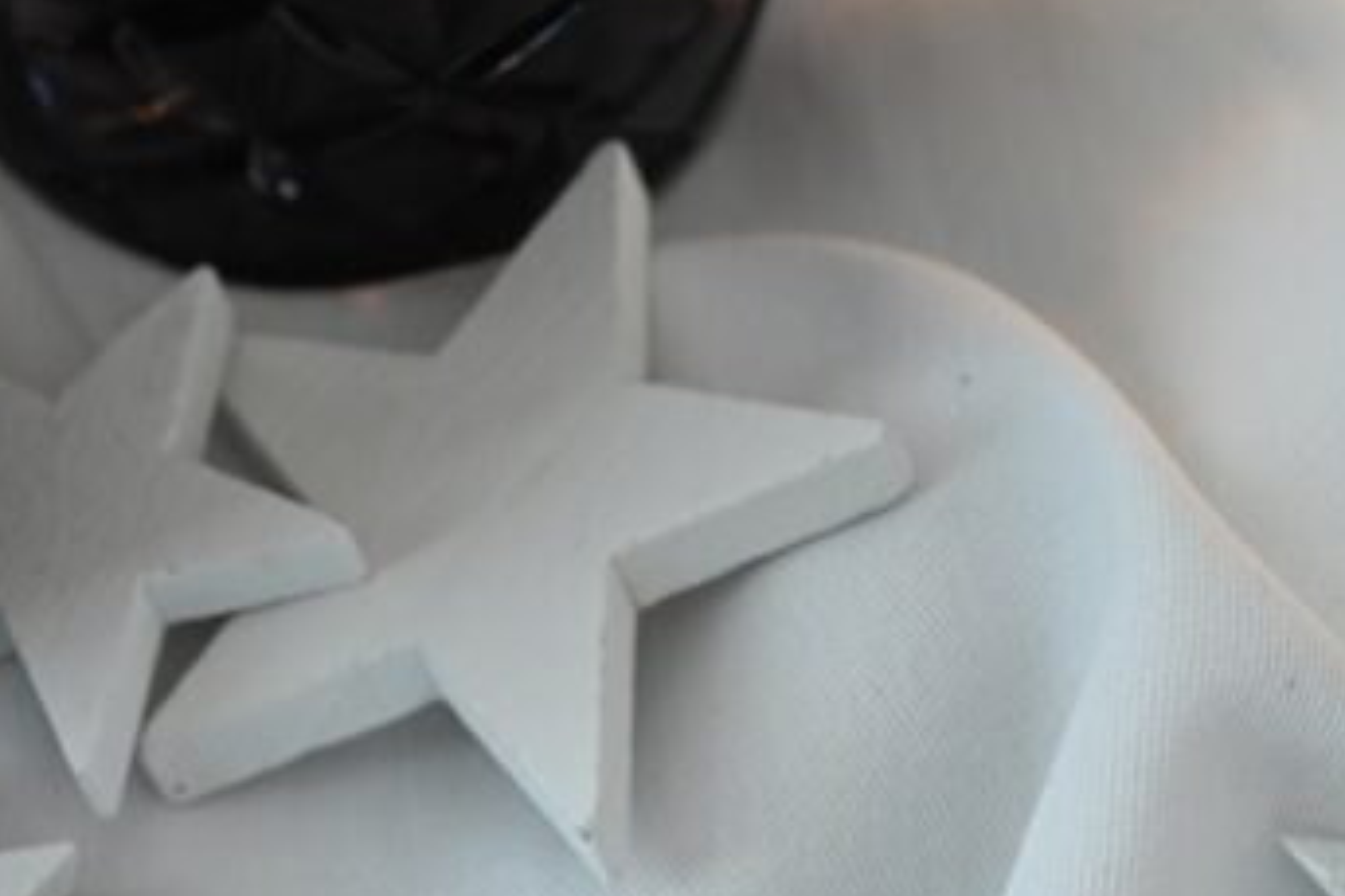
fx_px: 5564
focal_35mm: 149
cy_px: -313
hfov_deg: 13.5
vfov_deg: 9.0
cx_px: -176
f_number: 5.6
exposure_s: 1/3
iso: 125
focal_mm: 50
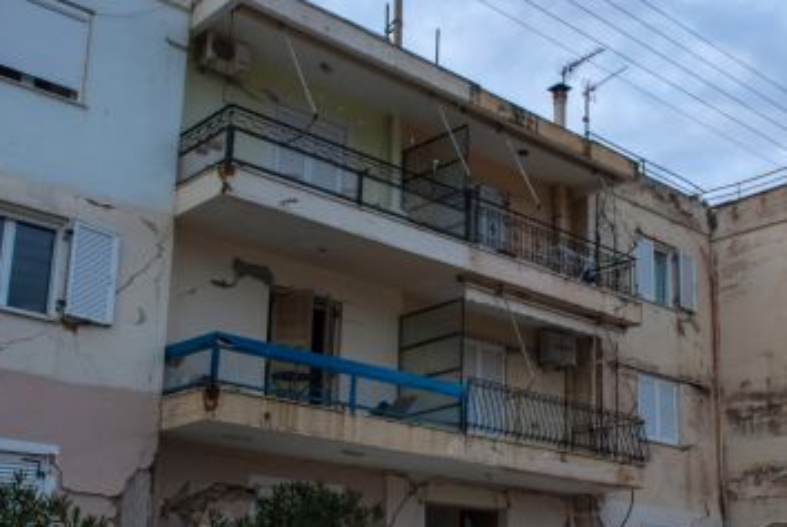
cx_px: 489
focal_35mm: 47
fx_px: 1029
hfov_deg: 41.6
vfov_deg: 28.4
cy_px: 387
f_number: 8
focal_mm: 17
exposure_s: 1/80
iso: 100
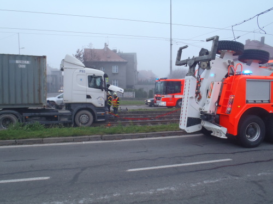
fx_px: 221
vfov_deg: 49.7
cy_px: 102
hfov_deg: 63.4
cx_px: 136
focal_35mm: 28
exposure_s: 1/30
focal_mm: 5
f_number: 3.9
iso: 160
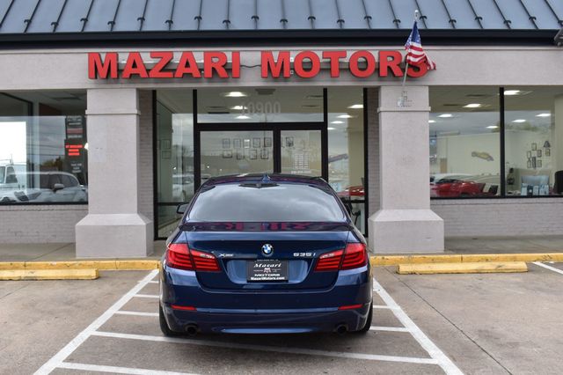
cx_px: 282
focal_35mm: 39
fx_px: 610
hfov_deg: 49.6
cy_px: 188
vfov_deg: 34.2
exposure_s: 1/60
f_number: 8
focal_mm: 26
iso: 400
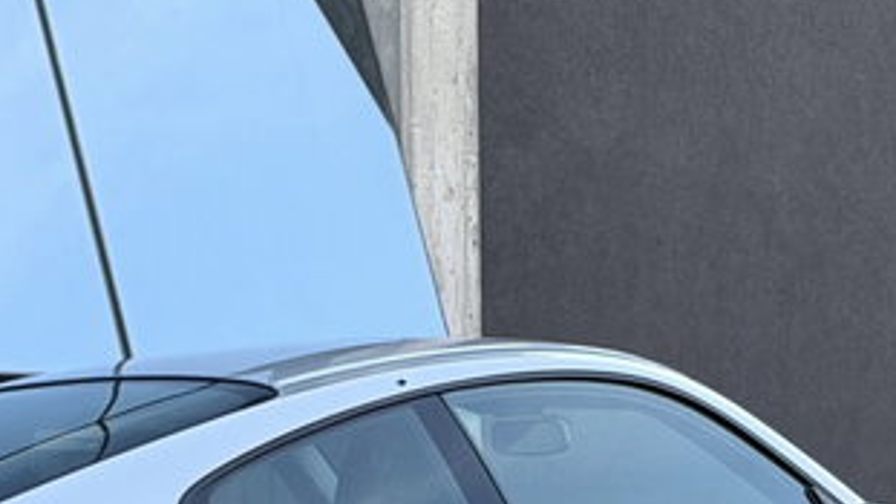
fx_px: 4087
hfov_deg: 12.5
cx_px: 449
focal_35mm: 172
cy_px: 717
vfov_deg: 7.0
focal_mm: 6.76
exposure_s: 1/855
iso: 64
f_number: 1.78
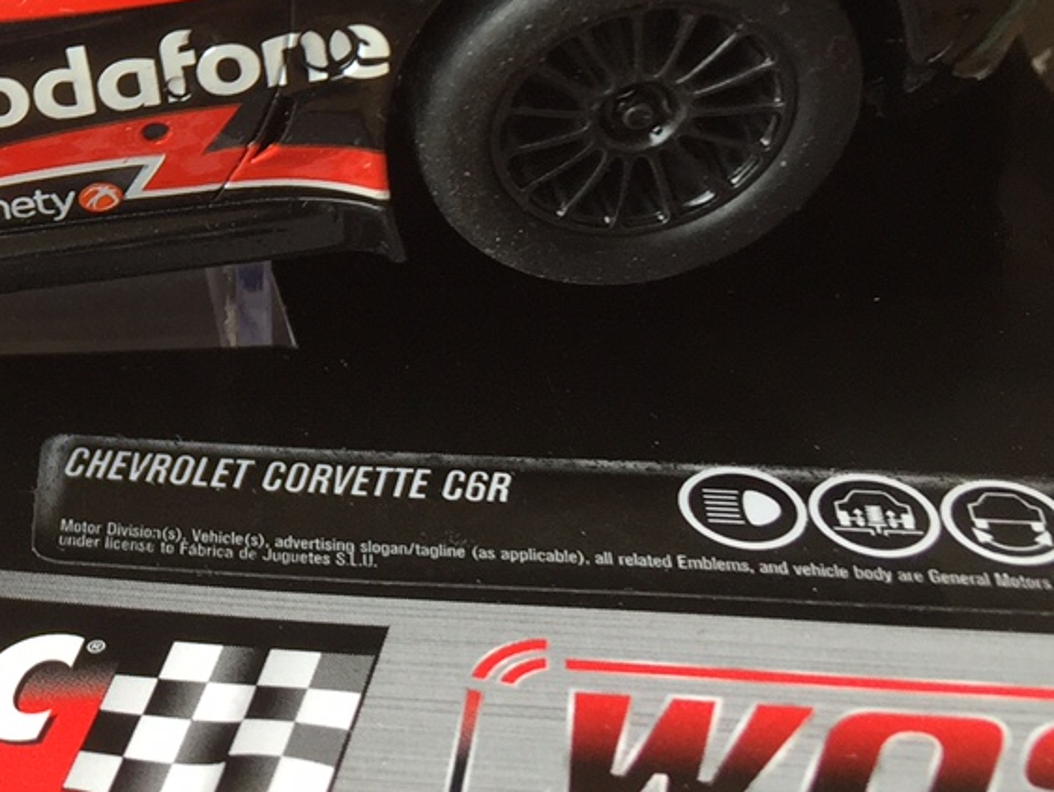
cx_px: -221
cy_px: -159
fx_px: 2559
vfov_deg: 16.8
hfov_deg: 21.5
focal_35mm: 84
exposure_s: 1/50
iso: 32
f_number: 2.2
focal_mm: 4.15
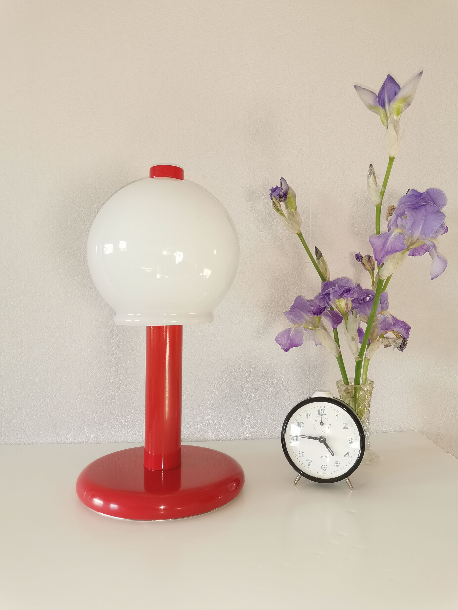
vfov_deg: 65.3
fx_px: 476
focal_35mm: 27
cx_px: 229
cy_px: 305
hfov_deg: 51.4
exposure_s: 1/100
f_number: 1.8
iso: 80
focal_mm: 5.58
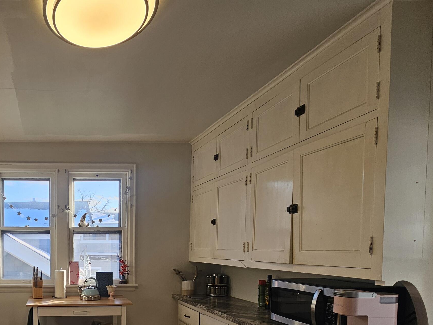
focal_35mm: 23
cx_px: 62
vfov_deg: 54.9
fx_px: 288
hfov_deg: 64.3
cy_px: 259
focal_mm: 2.2
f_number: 2.2
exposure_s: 1/156
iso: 50
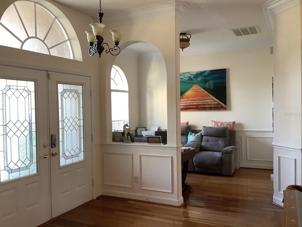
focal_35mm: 32
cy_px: 114
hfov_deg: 56.8
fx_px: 279
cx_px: 147
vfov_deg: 44.2
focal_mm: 3.3
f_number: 2.4
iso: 160
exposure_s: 1/60
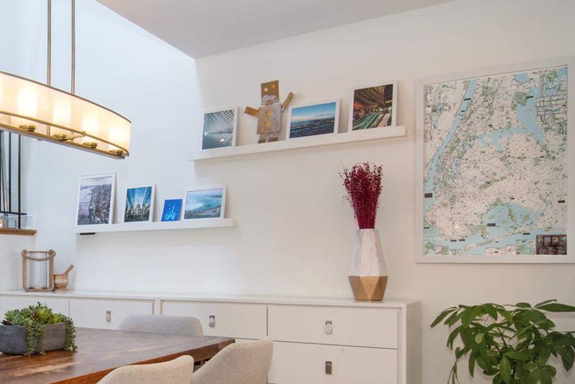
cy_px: 274
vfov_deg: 35.3
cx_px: 34
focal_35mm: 37
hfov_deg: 45.7
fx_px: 593
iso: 640
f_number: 11
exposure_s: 1/8
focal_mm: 11
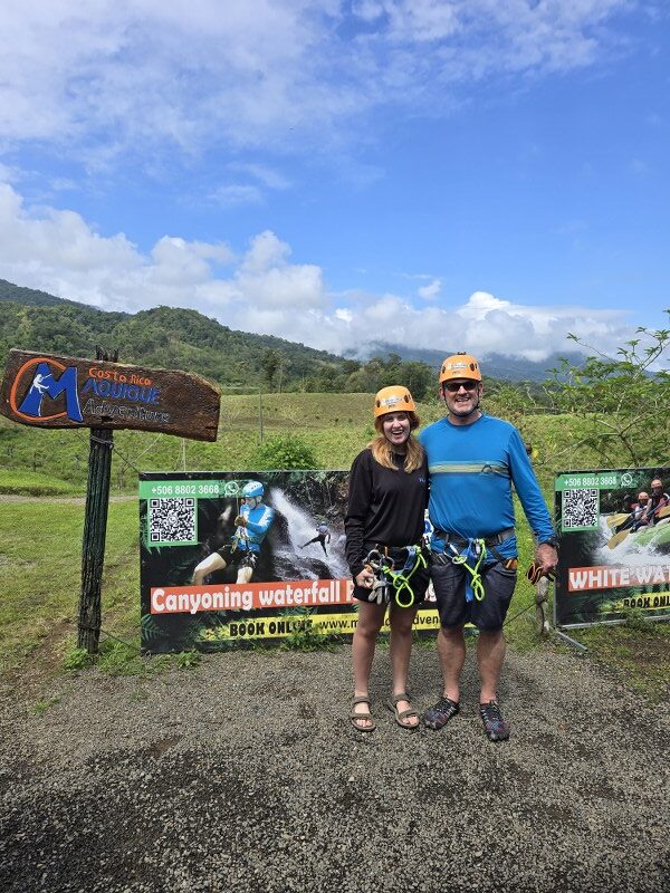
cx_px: 335
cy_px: 446
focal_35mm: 23
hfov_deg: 58.9
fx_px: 594
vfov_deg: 73.9
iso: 12
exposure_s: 1/686
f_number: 1.7
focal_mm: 6.3
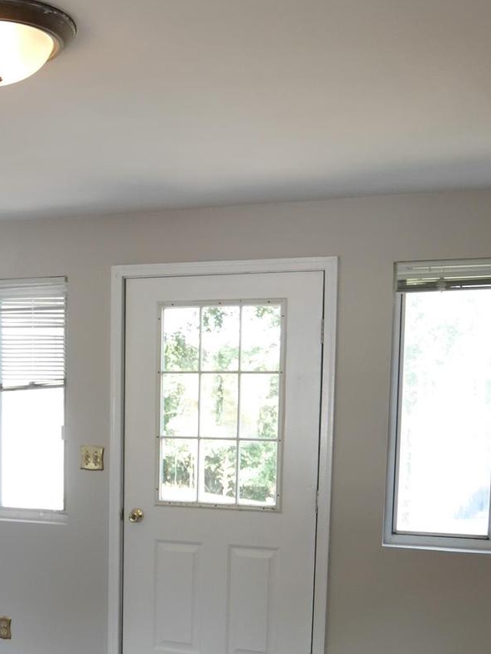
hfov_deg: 29.4
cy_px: 492
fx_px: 889
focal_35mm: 47
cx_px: 38
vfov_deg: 39.3
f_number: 3.5
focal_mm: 12
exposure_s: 1/60
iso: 250
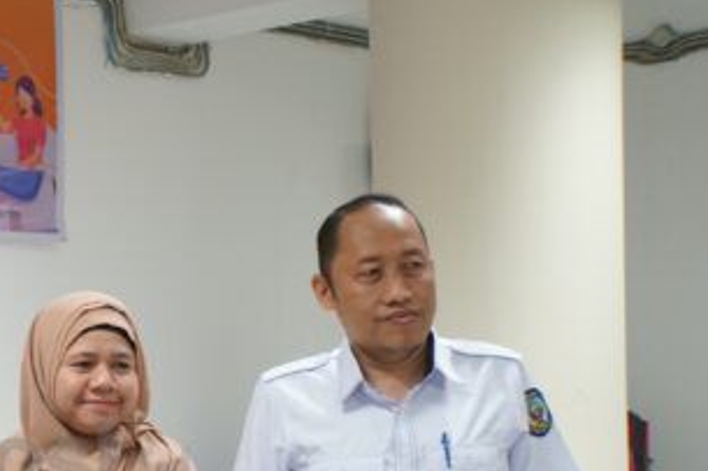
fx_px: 1813
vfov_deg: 14.6
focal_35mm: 92
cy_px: 459
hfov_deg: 20.8
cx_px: -118
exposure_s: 1/160
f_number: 4
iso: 2000
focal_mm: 25
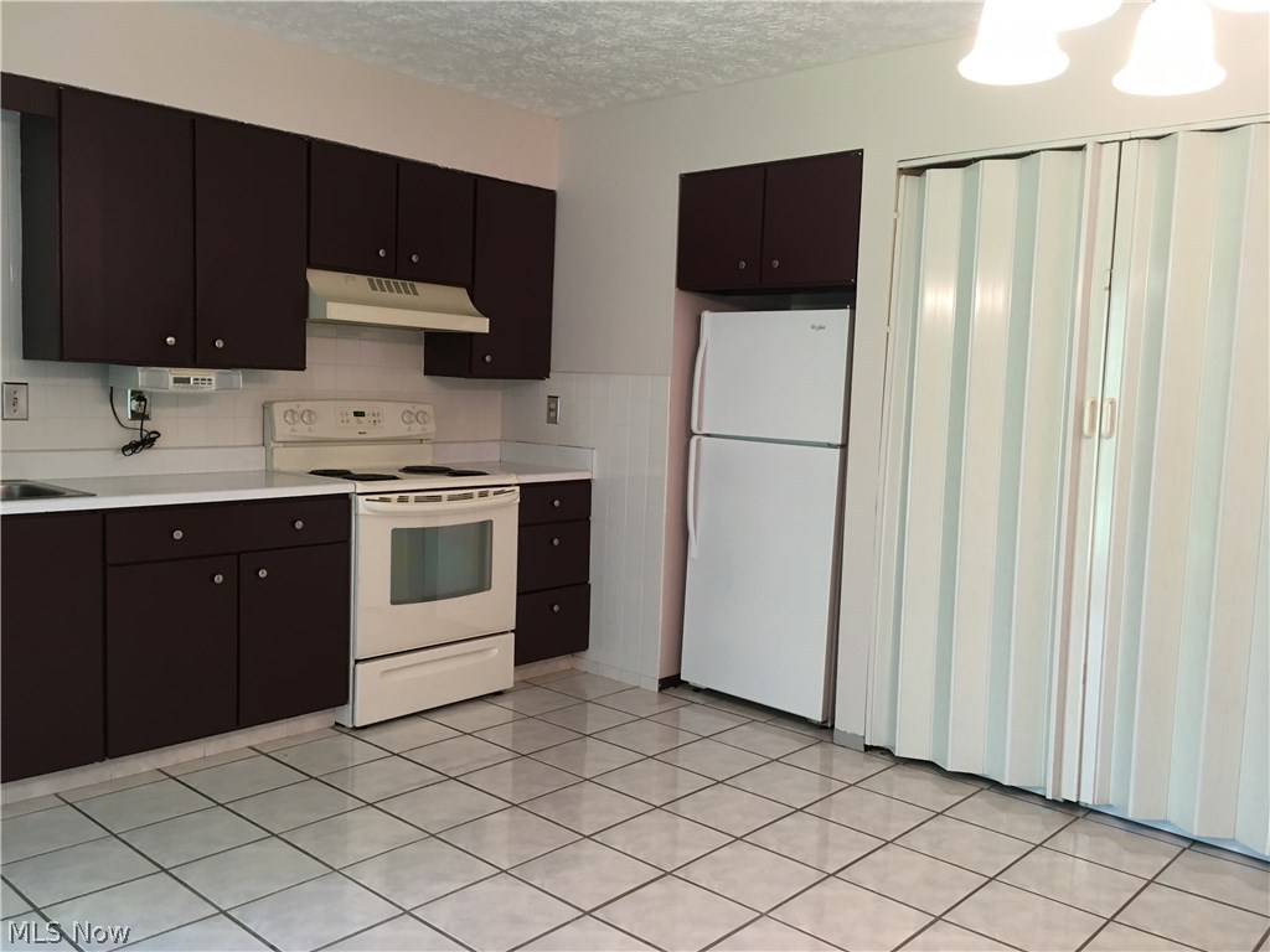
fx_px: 1064
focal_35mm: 29
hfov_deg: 61.7
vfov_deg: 48.2
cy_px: 476
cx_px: 635
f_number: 2.2
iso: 100
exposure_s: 1/30
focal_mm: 4.15
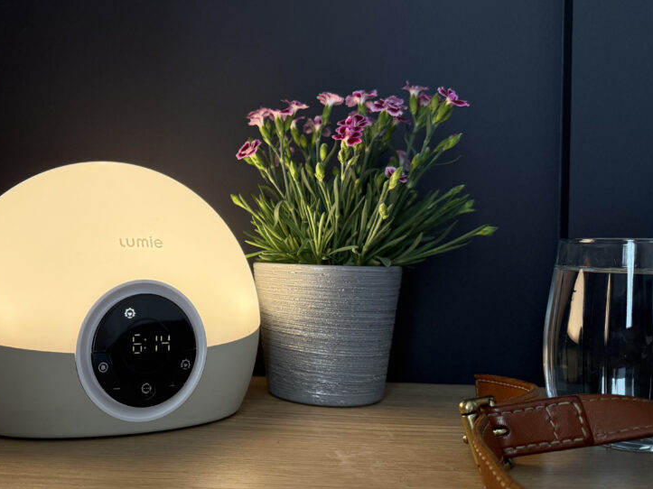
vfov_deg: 41.8
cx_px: 192
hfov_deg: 52.4
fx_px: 641
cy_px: 244
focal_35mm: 34
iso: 250
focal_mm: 6.76
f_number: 1.78
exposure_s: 1/167
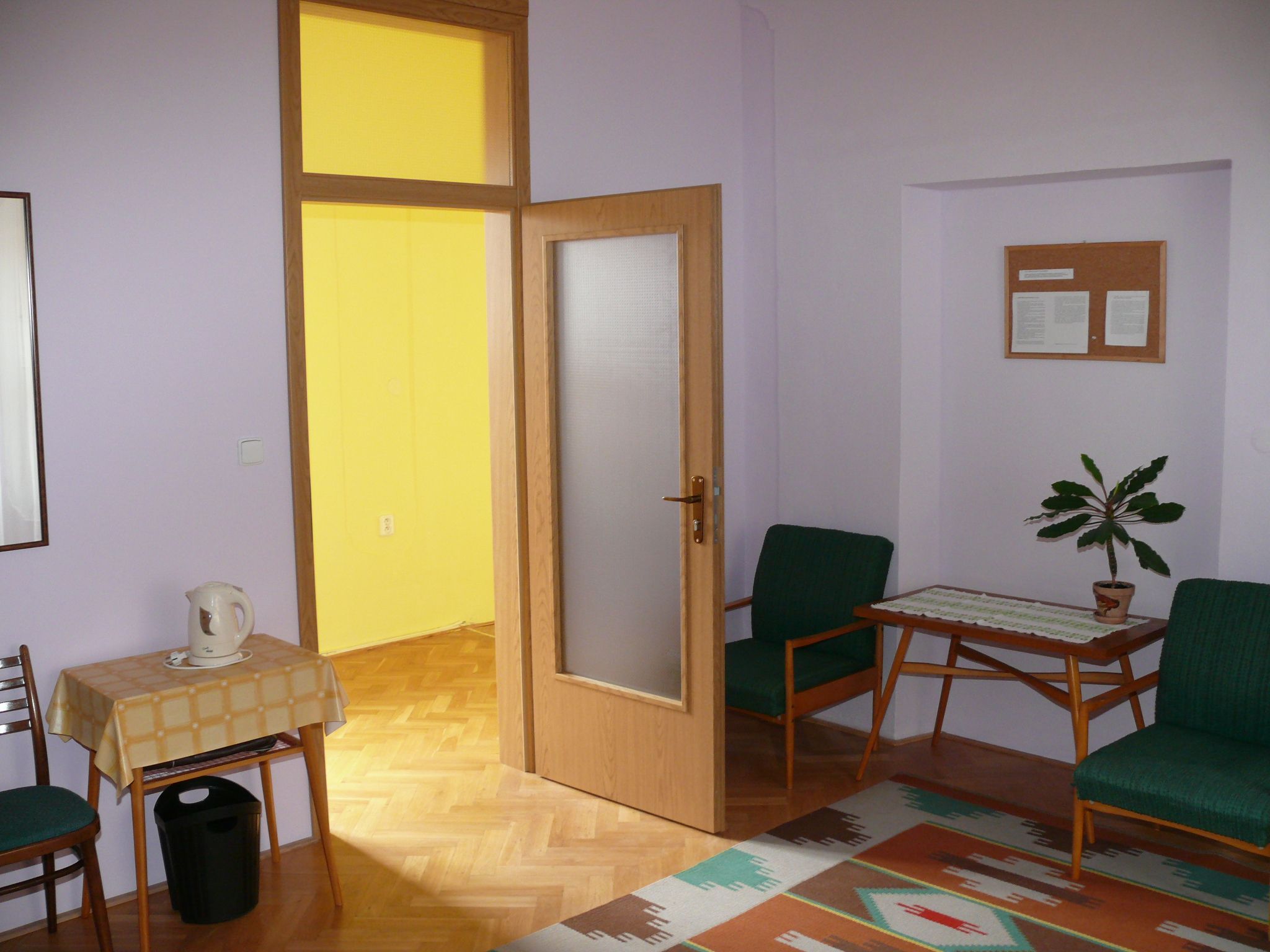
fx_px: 1284
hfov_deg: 52.6
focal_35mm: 35
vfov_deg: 40.7
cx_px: 635
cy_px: 476
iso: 200
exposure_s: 1/30
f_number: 2.8
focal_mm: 7.4
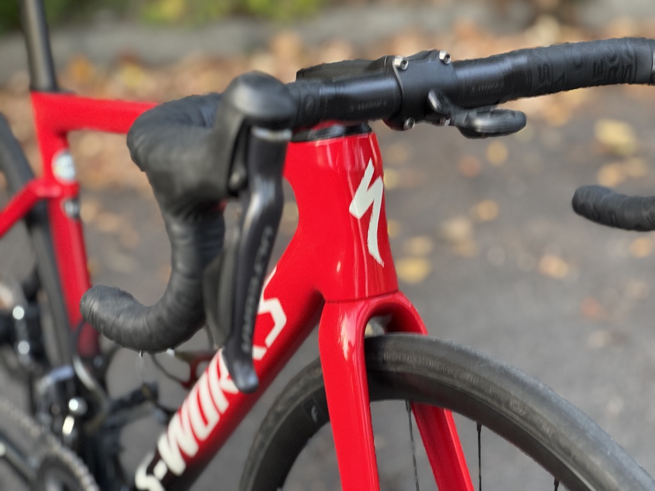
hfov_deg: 25.3
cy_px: 246
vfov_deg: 19.1
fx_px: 1457
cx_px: 328
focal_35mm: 77
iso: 320
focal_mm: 9
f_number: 2.8
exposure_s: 1/60
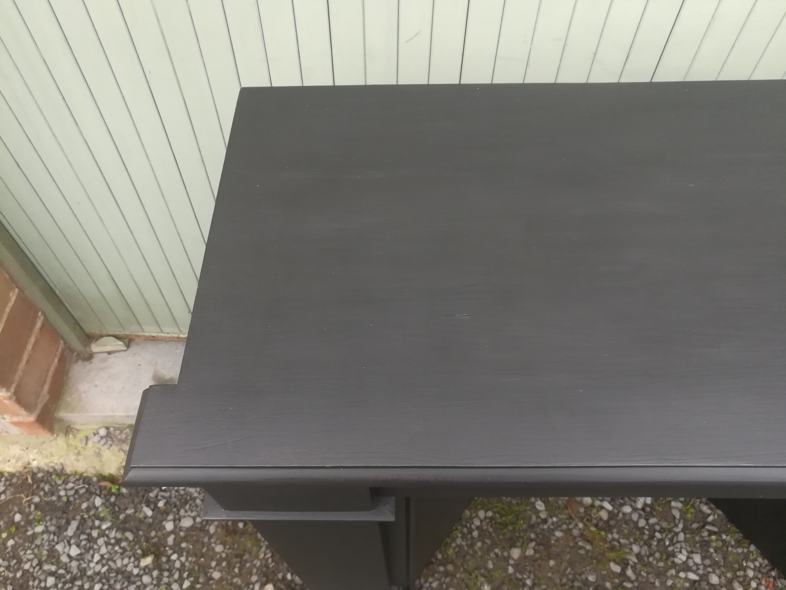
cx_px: 393
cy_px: 295
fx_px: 590
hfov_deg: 67.3
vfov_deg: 53.1
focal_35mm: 26
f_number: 2.2
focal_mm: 3.83
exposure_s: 1/33.3
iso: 125
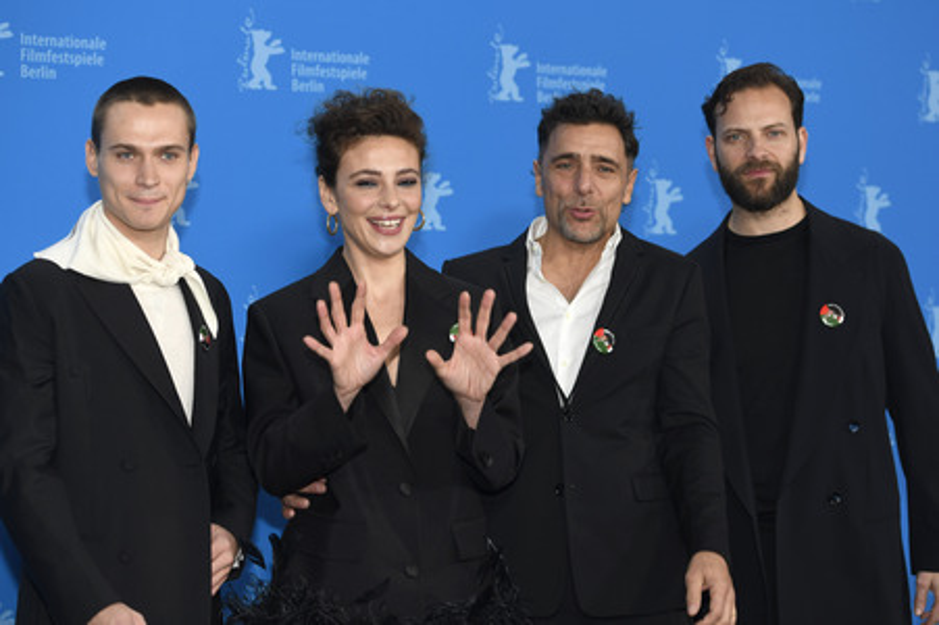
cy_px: 312
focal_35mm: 70
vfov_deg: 19.4
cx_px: 470
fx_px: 1824
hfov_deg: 28.9
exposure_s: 1/400
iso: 640
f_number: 4
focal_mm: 70
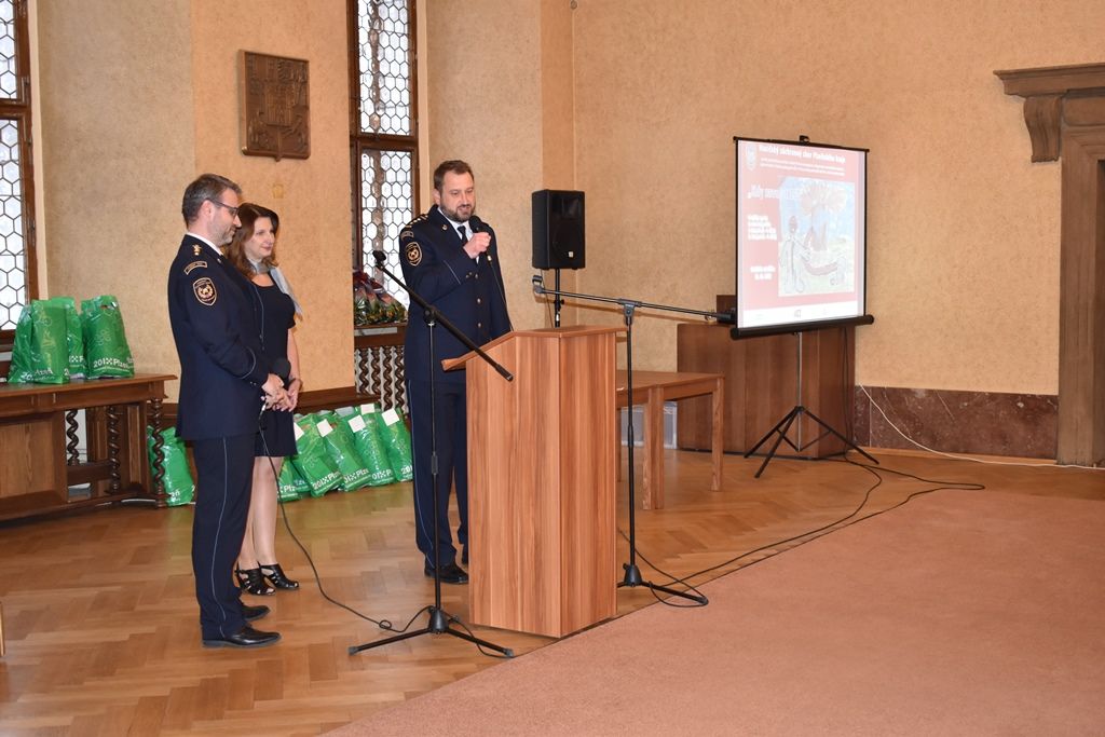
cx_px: 552
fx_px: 1427
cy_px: 368
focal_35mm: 46
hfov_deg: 42.3
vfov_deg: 29.0
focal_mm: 31
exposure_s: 1/60
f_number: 4.2
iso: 900
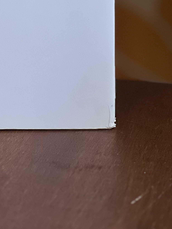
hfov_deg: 7.8
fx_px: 1245
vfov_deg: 10.3
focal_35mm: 188
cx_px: -34
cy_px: -50
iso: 250
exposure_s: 1/102
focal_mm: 9
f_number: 2.8
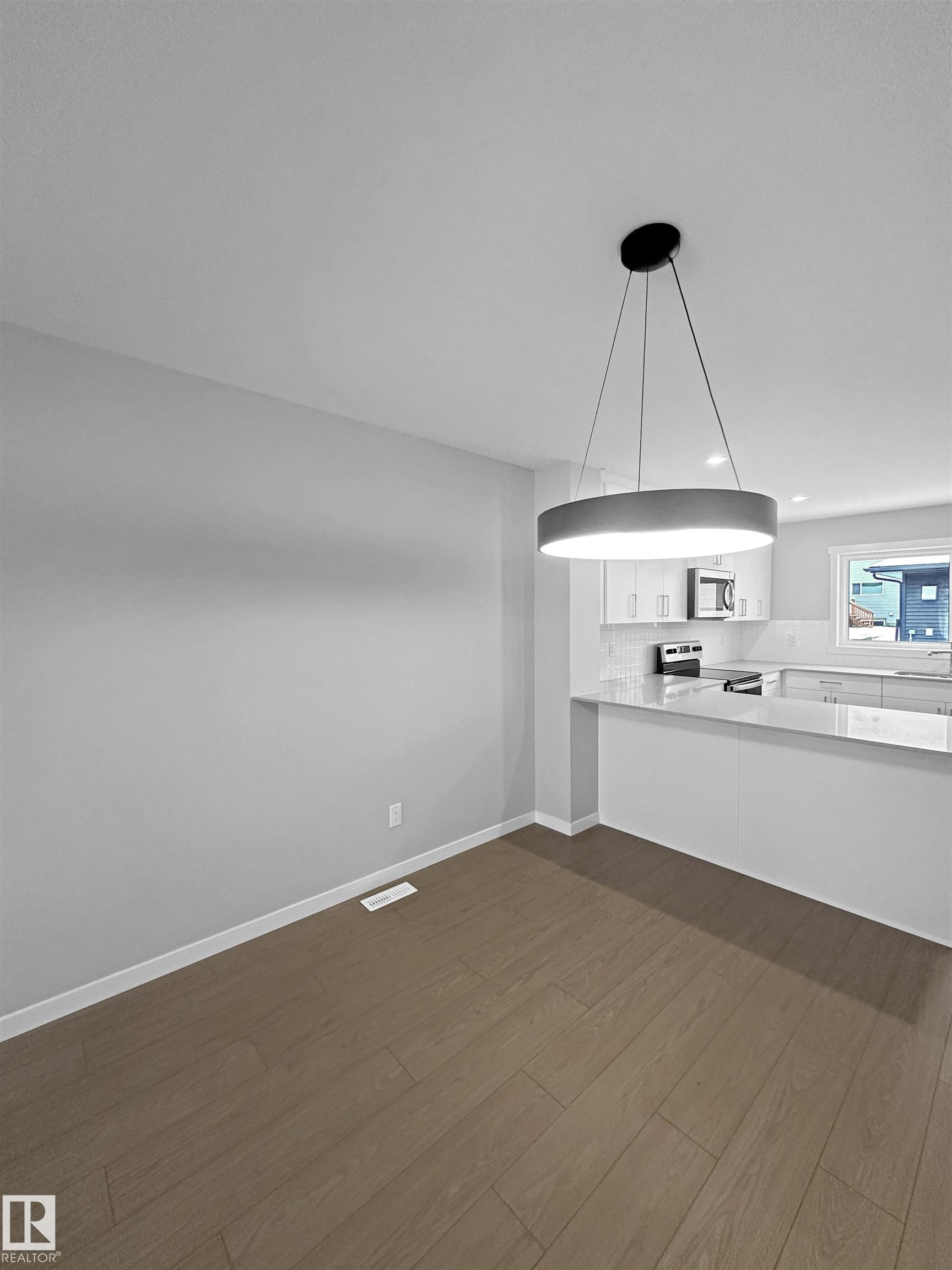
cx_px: 476
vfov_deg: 102.1
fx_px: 513
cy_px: 635
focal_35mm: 14
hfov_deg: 85.7
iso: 200
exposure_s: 1/120
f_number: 2.2
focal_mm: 2.22
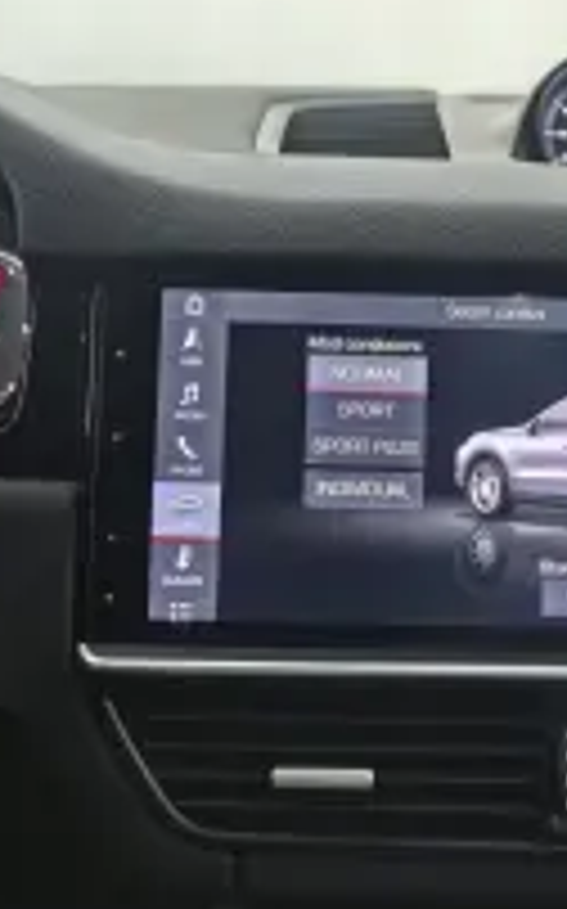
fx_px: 1263
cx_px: 598
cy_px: 504
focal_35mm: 51
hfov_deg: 23.9
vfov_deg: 39.5
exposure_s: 1/60
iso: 400
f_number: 2
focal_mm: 6.98
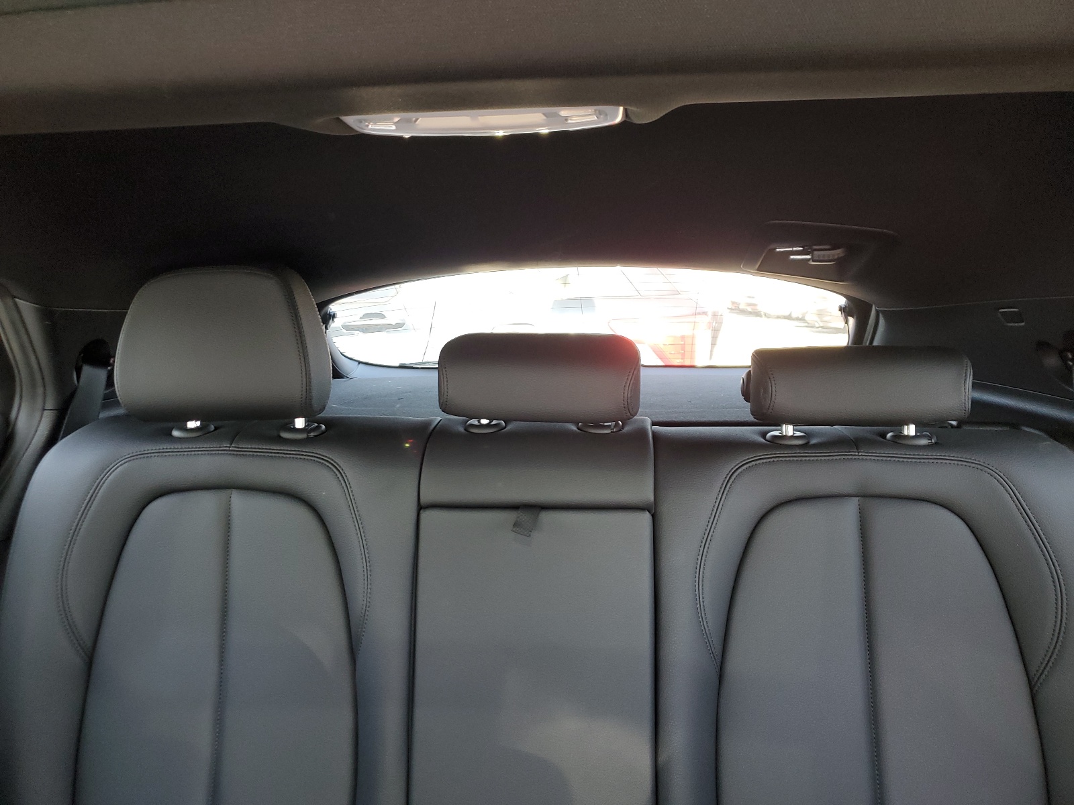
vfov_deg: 53.1
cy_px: 402
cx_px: 537
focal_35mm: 26
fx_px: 807
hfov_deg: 67.3
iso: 76
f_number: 1.5
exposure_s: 1/60.2
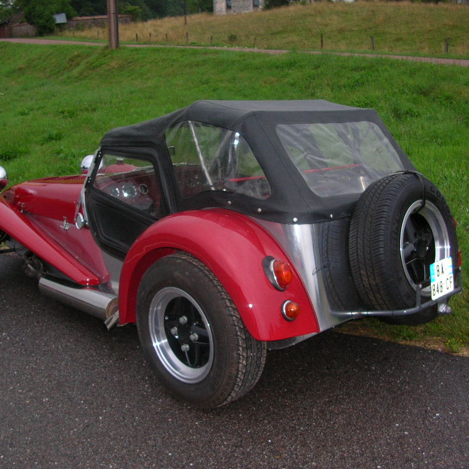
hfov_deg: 40.0
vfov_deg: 40.0
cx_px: 227
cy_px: 237
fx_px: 644
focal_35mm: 42
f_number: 2.8
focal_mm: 5.8
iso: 81
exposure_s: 1/60.1
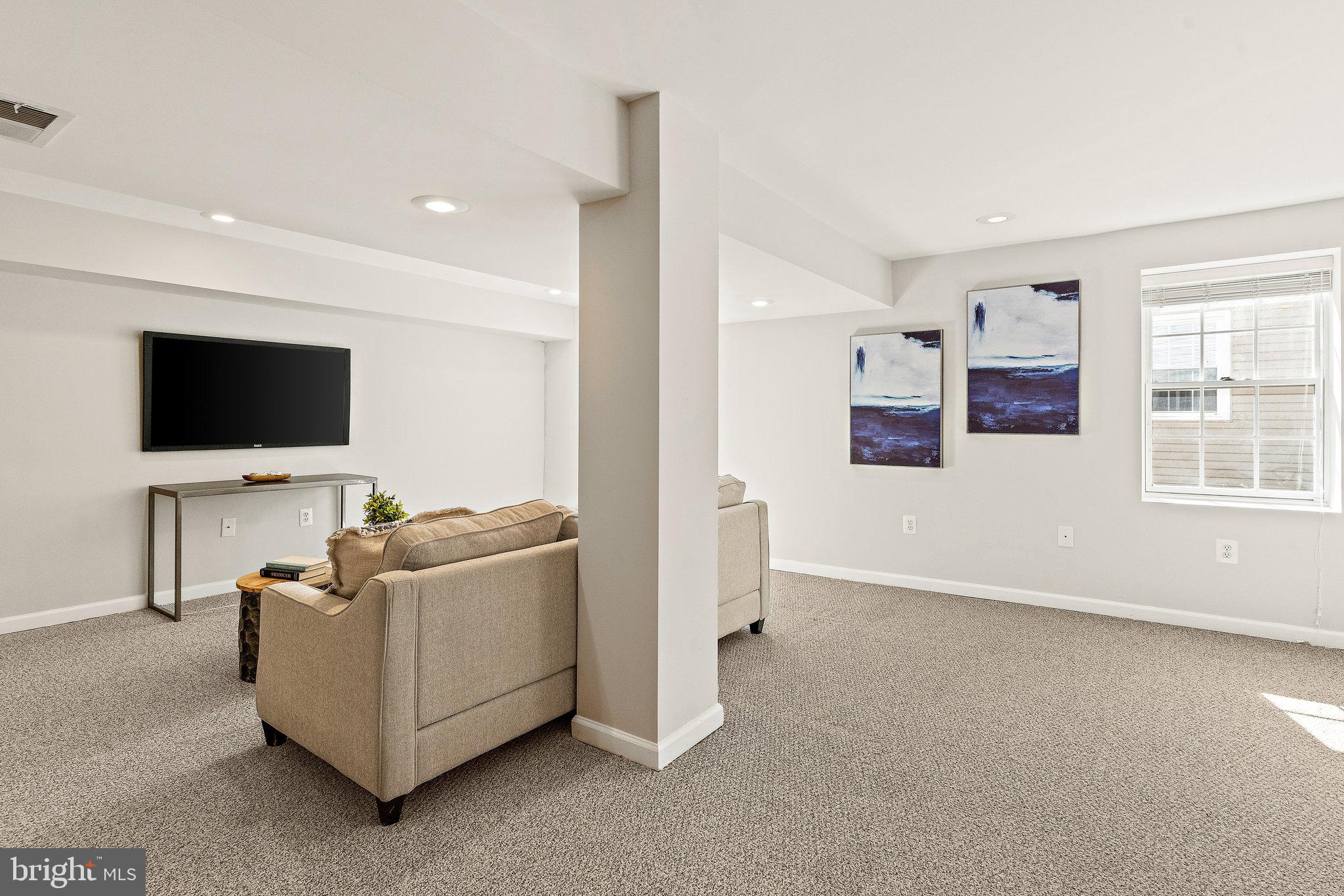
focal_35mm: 17
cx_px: 672
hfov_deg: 93.3
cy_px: 448
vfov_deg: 70.4
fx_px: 635
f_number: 8
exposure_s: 1/15
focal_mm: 17
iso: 1250
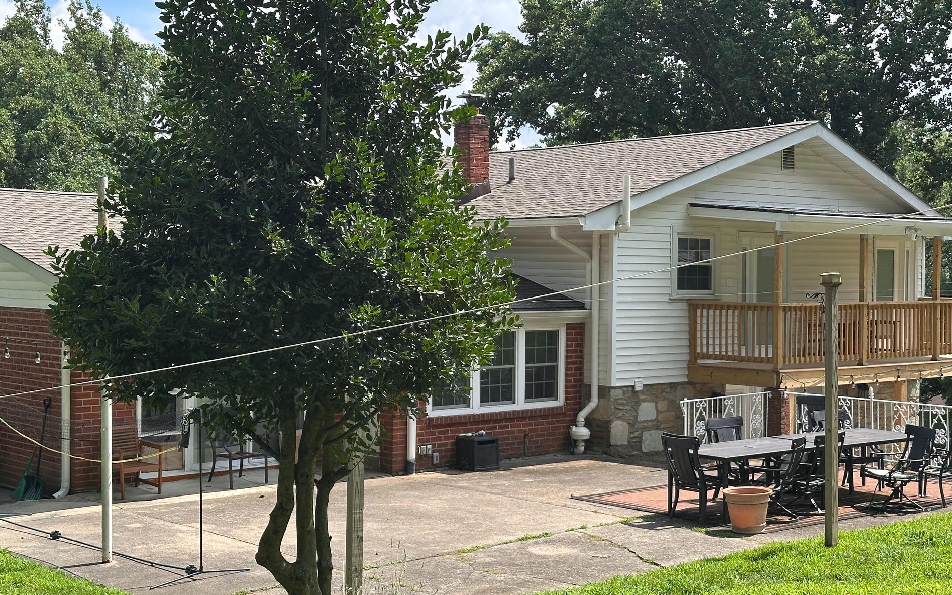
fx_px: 1427
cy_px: 314
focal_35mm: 55
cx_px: 512
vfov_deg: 23.5
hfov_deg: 36.9
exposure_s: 1/1721
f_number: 1.78
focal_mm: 6.86
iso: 64
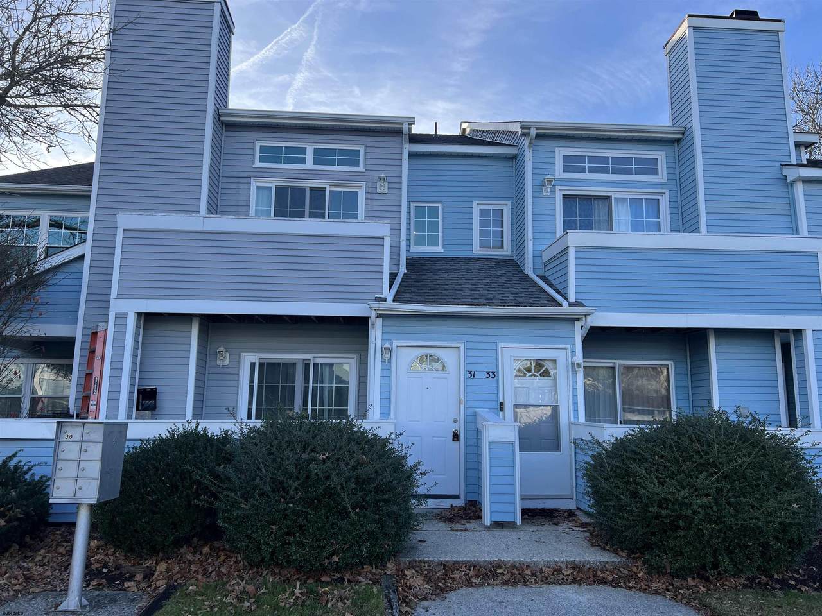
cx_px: 411
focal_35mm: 26
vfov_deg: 53.1
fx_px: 617
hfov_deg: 67.3
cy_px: 308
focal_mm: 5.7
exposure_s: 1/1048
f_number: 1.5
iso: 50
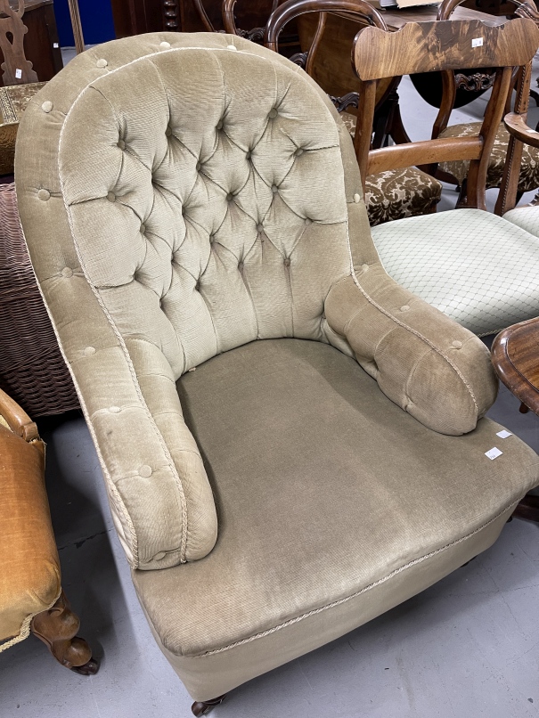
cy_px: 359
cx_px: 270
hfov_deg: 53.1
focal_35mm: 26
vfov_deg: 67.3
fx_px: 540
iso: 100
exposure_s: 1/50
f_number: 1.6
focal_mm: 5.1
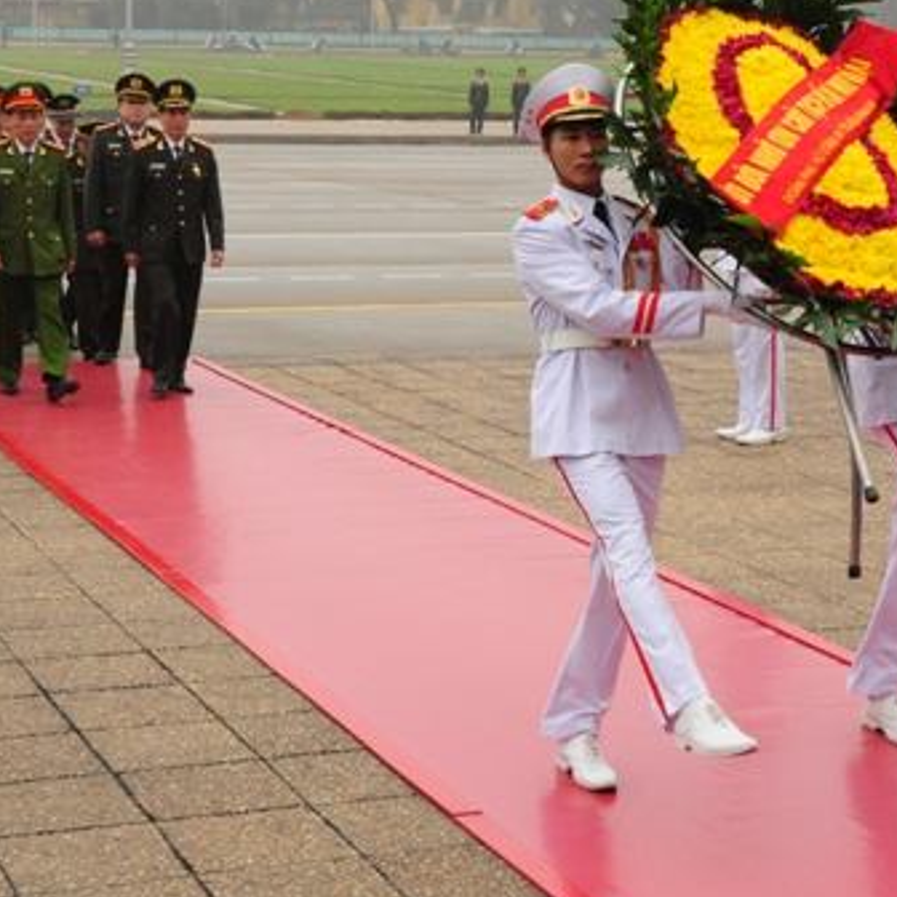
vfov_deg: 21.6
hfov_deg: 21.7
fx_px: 2345
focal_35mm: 80
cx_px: 442
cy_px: 352
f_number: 10
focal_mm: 28
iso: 1000
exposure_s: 1/125
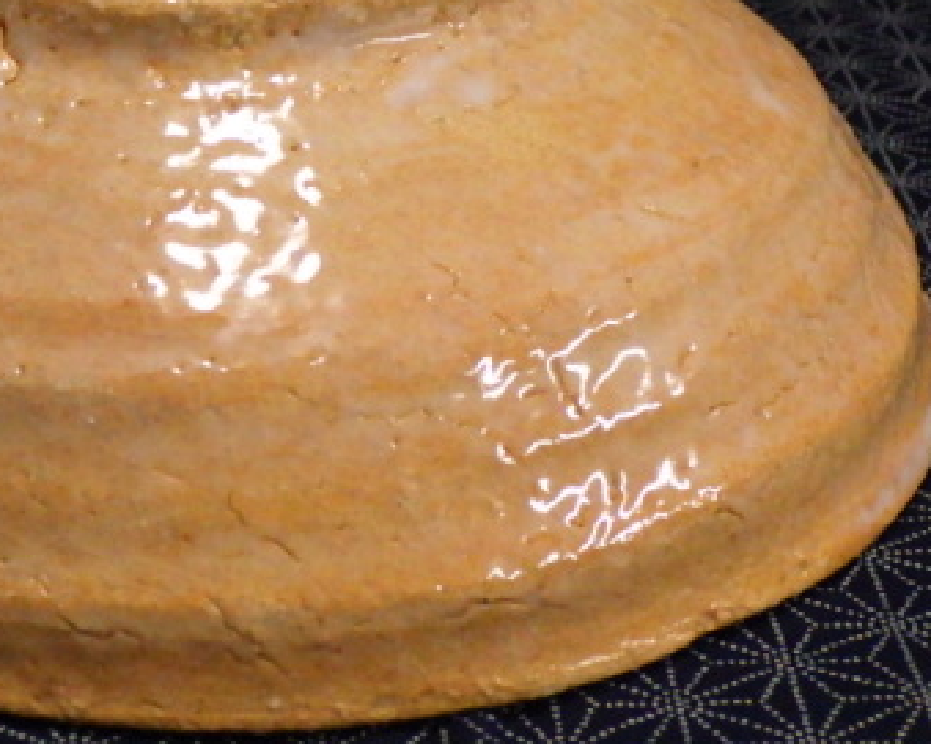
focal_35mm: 94
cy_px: 159
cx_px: 244
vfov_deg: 16.3
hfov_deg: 20.2
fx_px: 2589
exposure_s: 1/60
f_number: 4.4
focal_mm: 9.1
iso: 400
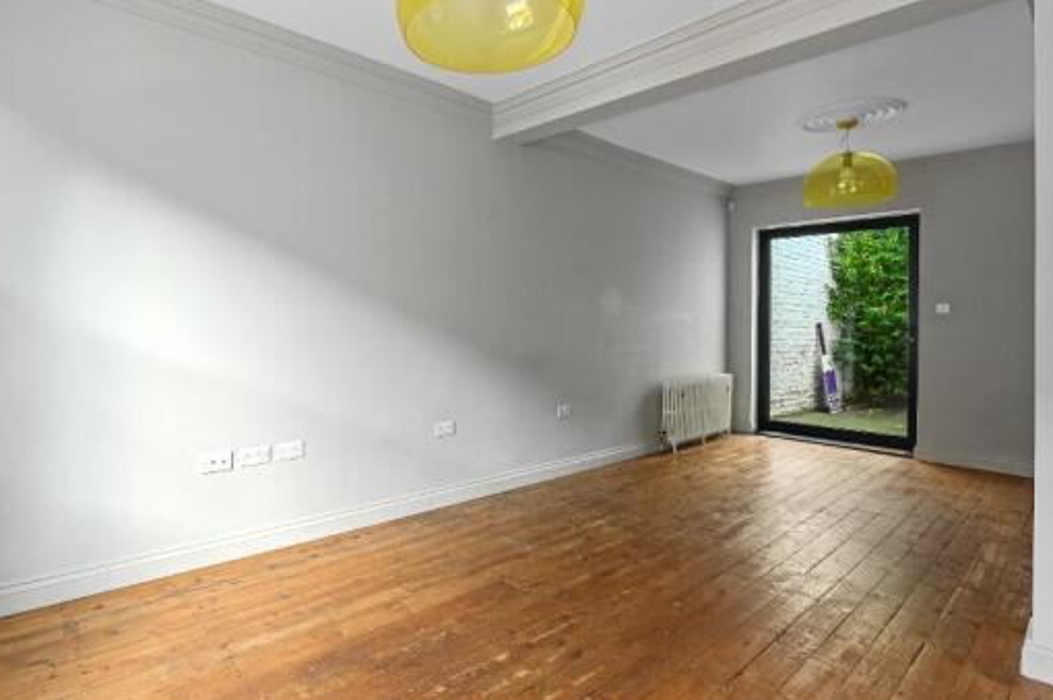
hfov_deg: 89.0
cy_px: 316
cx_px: 423
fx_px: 526
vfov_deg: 67.1
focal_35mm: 18
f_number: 8
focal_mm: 14
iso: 400
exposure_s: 1/1.25
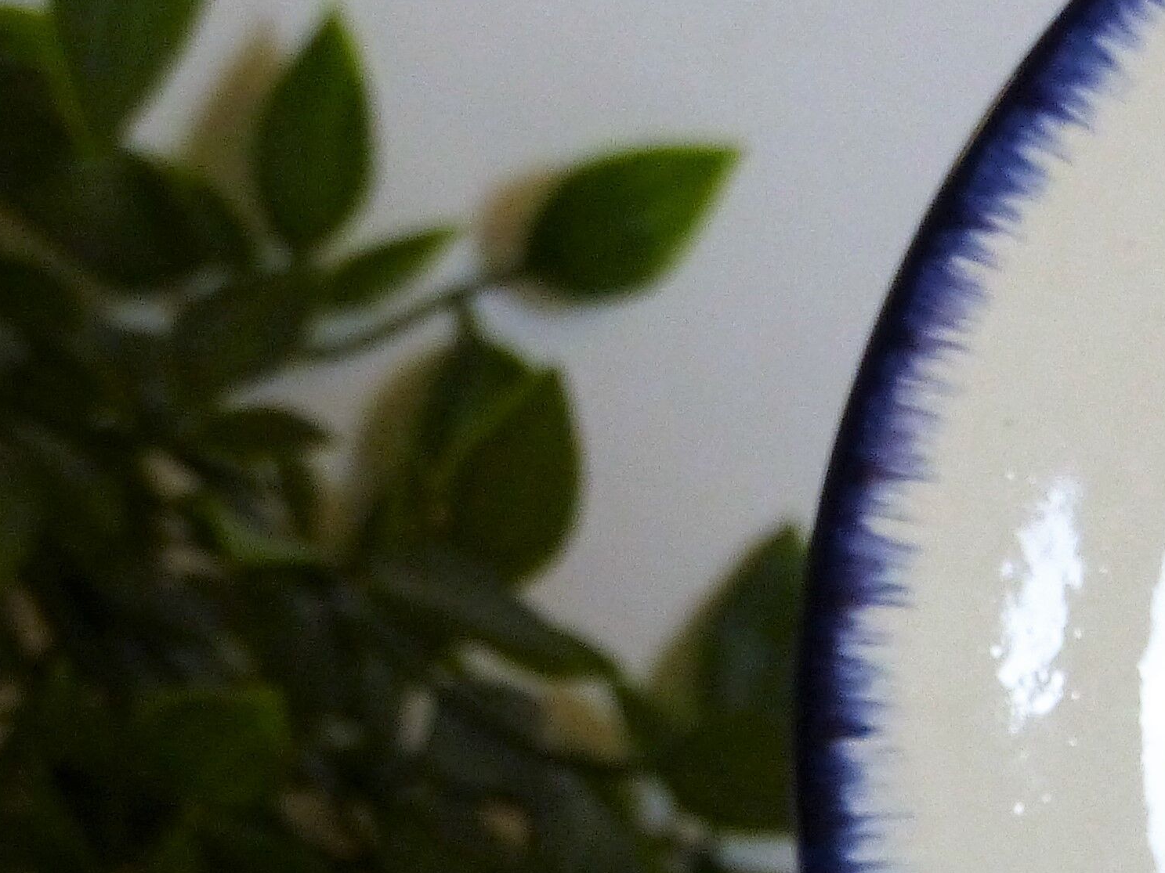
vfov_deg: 2.3
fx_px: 21638
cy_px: 1085
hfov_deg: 3.1
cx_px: 1137
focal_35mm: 643
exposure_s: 1/60
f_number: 2.8
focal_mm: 39.1
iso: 400
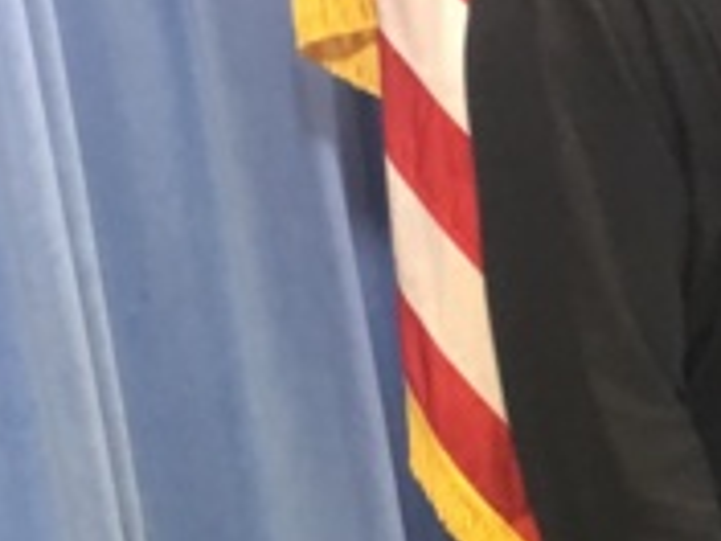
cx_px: 1139
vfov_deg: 9.1
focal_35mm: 158
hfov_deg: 11.9
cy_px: 812
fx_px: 3291
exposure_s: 1/15
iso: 40
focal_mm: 4.15
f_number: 2.2
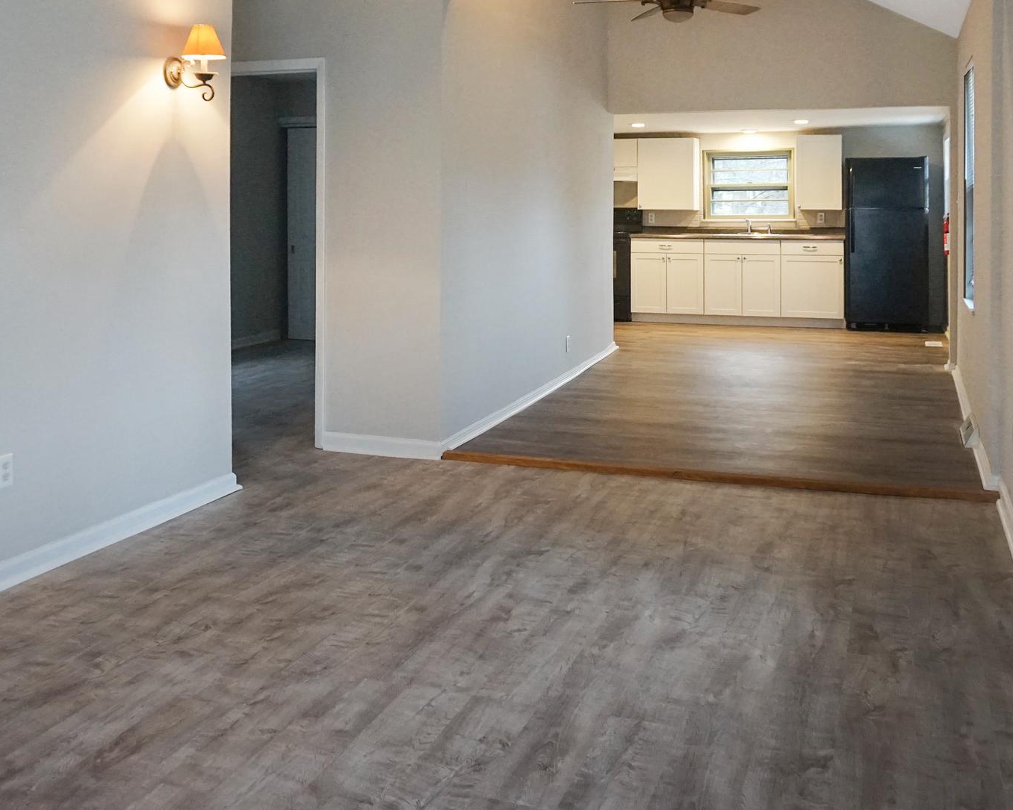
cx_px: 524
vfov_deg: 43.3
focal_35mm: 34
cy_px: 359
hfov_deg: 52.8
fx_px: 1019
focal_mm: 16
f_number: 3.5
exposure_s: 1/160
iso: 1600
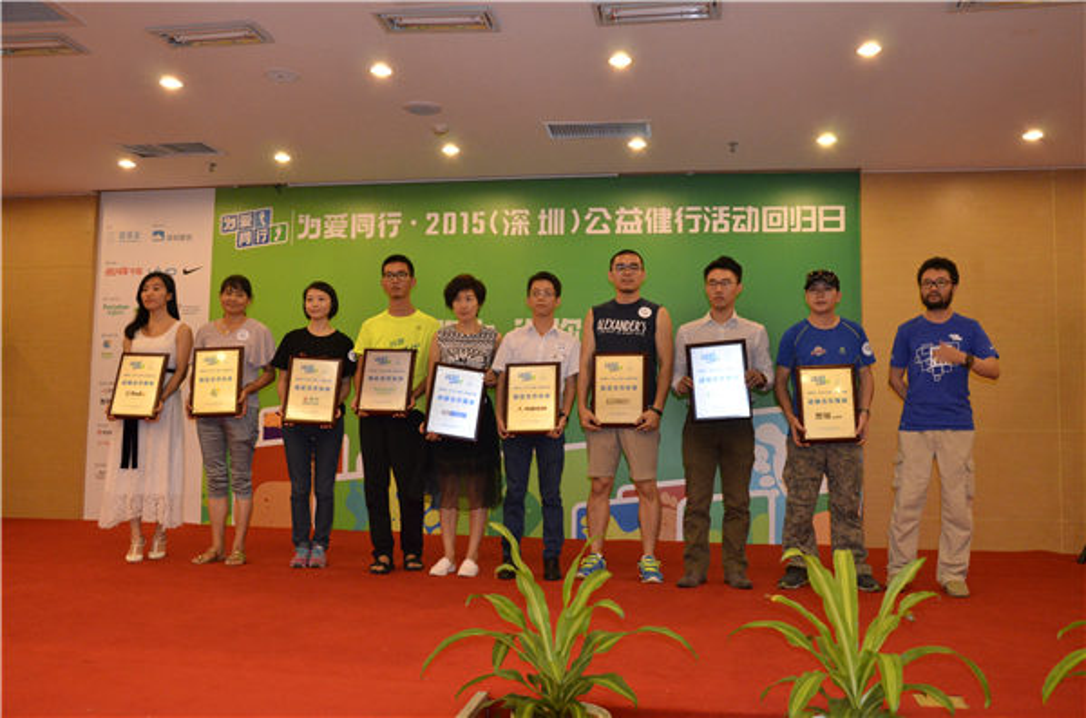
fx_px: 948
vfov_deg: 41.5
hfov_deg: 59.6
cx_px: 543
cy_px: 359
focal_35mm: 32
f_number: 5.6
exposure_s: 1/100
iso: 1800
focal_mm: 21
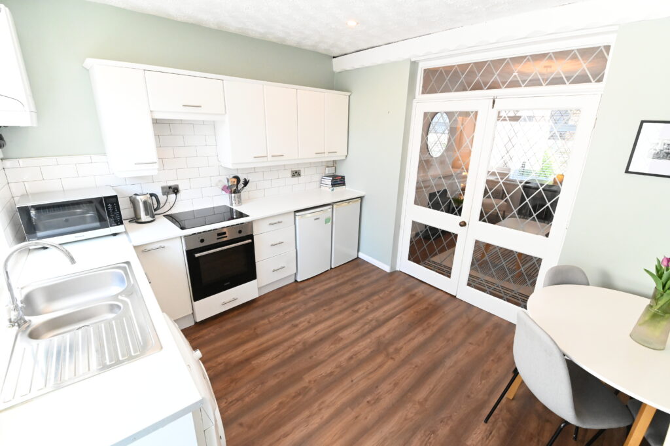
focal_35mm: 15
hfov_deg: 100.4
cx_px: 335
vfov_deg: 77.2
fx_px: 279
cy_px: 223
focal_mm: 15
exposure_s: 1/200
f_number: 10
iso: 10000
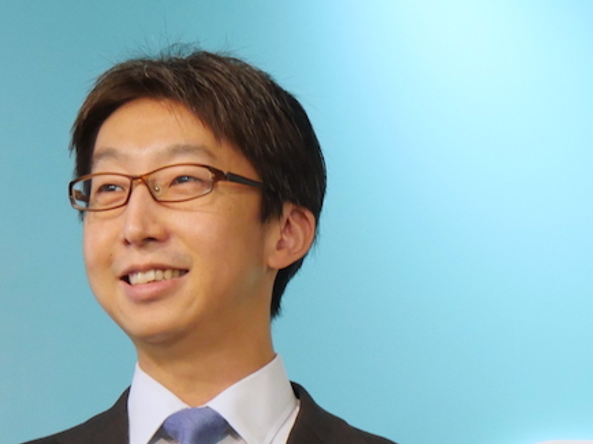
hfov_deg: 7.8
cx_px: 495
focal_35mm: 255
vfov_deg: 5.8
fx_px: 4366
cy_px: 561
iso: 800
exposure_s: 1/100
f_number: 4.7
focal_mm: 40
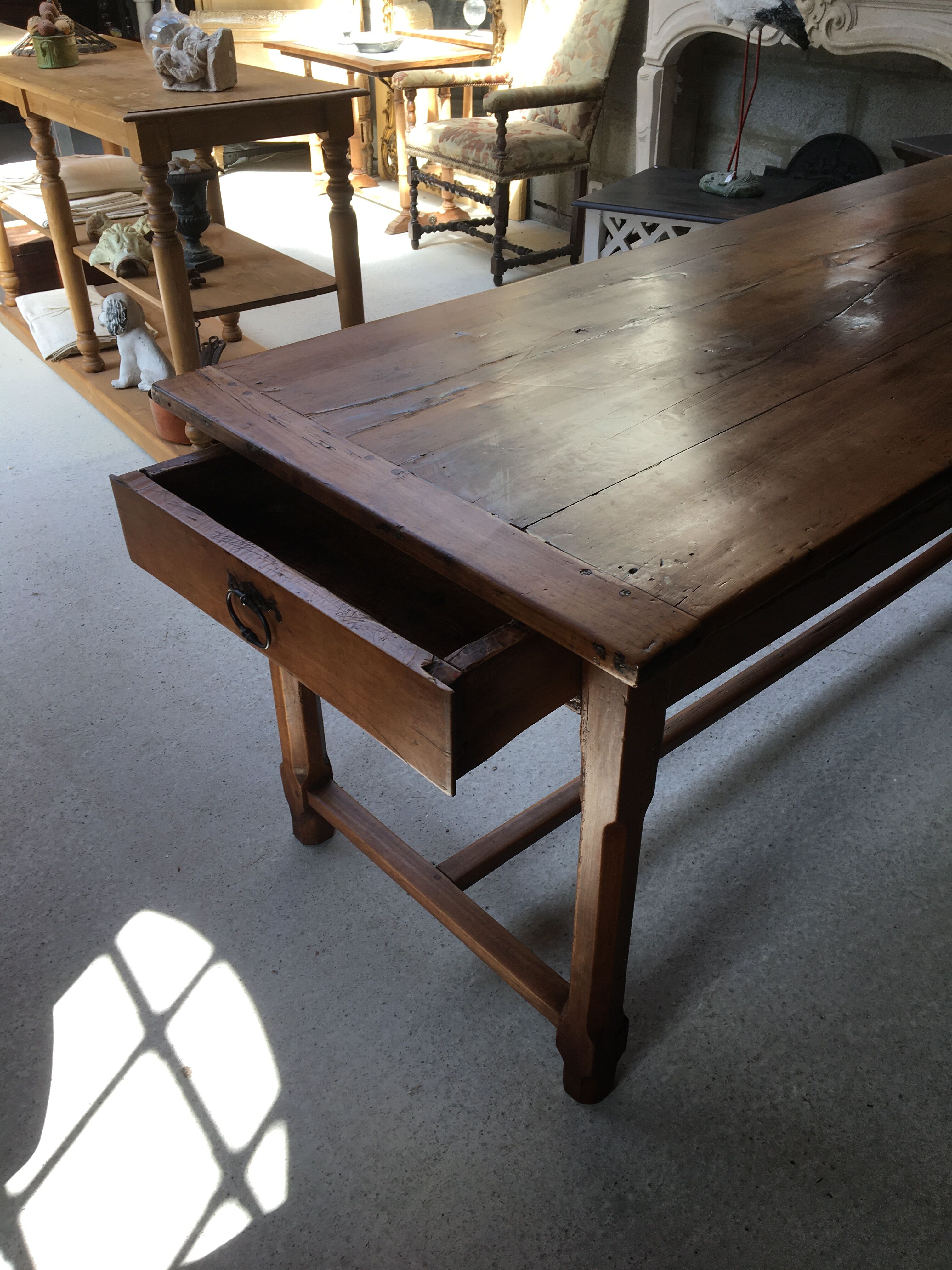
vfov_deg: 61.7
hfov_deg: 48.2
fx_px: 1063
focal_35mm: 29
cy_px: 635
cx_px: 476
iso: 25
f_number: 2.2
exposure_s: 1/120
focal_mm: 4.15
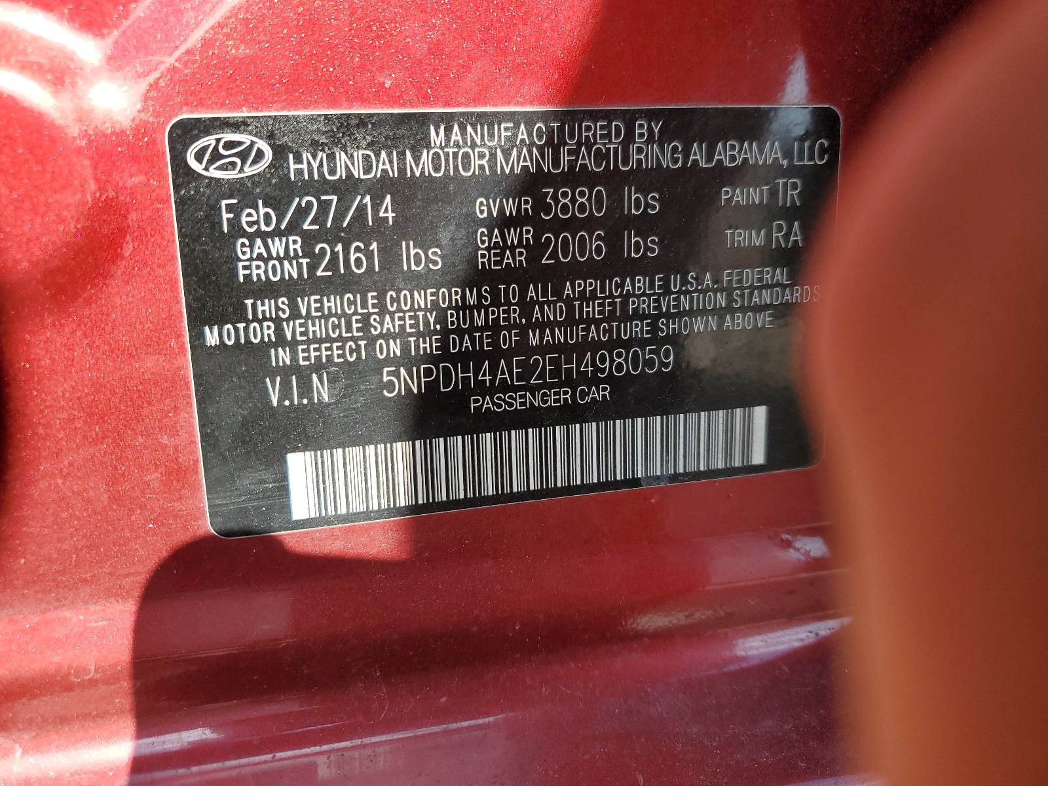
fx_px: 787
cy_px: 393
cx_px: 524
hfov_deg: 67.3
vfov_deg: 53.1
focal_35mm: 26
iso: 50
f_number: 1.5
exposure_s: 1/833
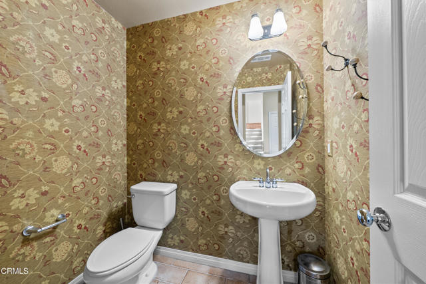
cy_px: 142
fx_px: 154
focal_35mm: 13
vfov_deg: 85.5
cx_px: 213
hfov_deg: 108.3
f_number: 9
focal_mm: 13
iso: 250
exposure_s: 3.2
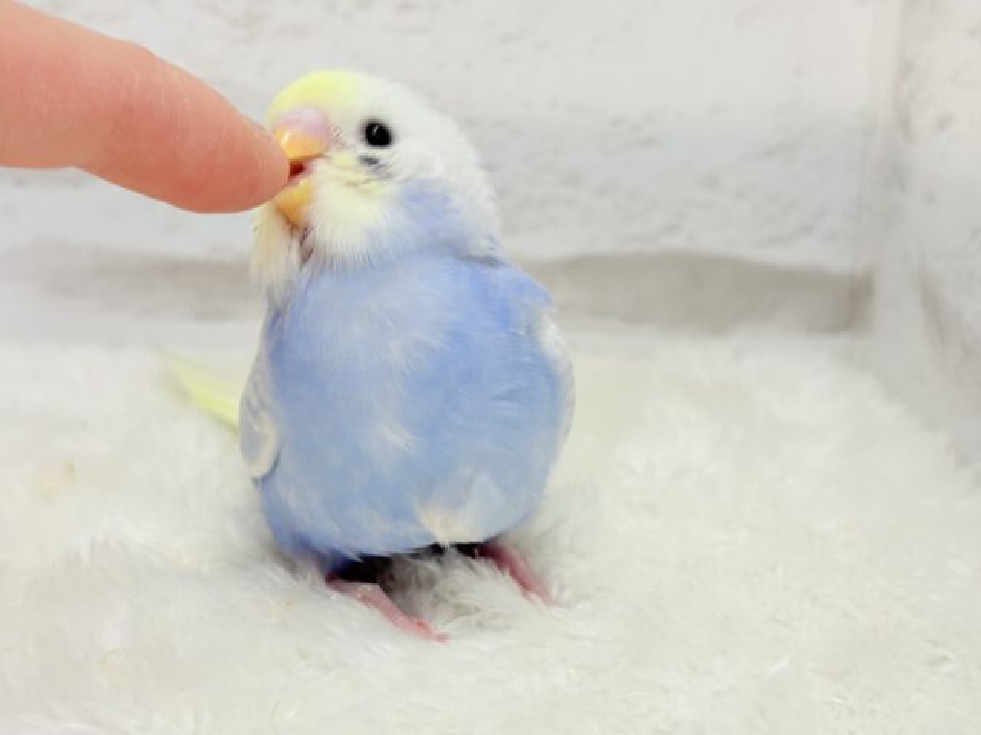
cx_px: 490
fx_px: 1474
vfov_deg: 28.0
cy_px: 368
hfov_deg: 36.8
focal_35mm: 52
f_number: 1.6
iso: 80
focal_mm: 5.96
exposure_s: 1/100
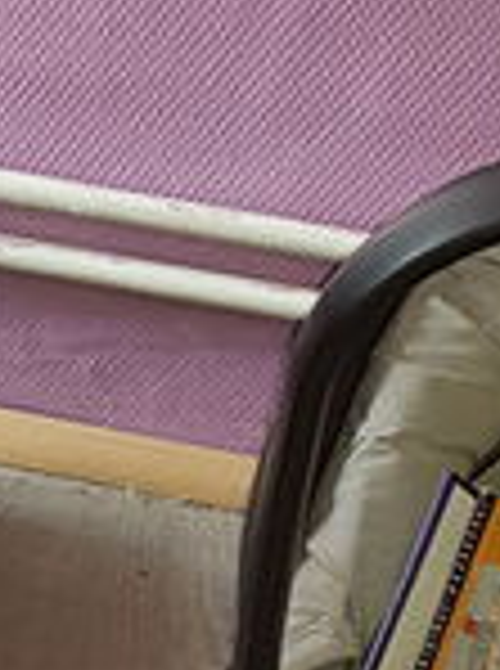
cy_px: 265
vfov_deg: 11.3
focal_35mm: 175
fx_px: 3385
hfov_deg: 8.4
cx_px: -68
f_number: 1.7
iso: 125
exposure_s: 1/50
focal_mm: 4.2
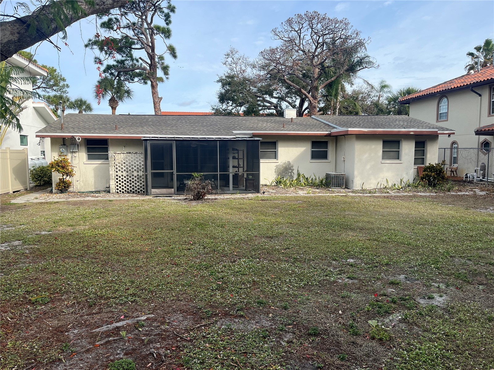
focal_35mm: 26
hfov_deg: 67.3
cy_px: 185
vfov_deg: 53.1
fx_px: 371
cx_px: 247
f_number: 1.6
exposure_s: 1/2222
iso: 50
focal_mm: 5.1
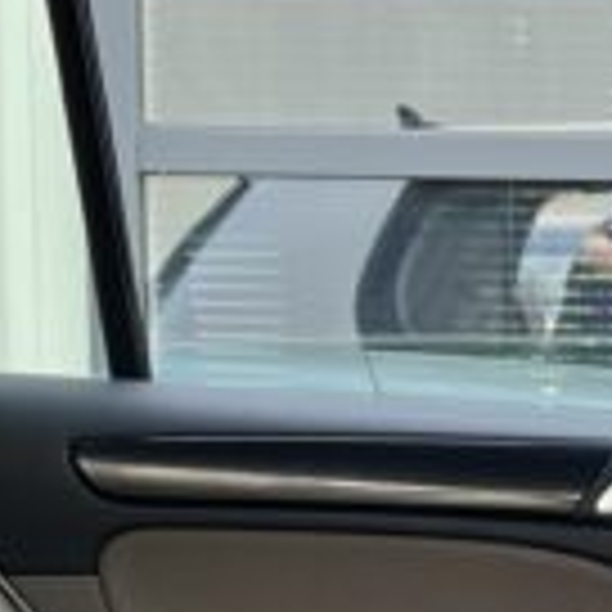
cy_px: 950
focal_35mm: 135
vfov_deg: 12.2
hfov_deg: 12.8
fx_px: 2700
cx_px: 567
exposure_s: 1/158
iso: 50
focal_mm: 5.7
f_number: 1.5
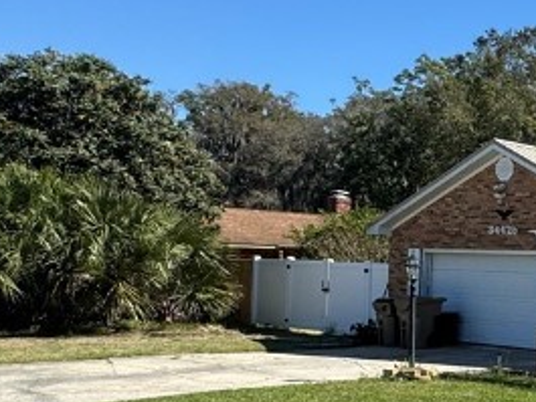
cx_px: 841
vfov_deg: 26.8
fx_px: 837
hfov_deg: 25.1
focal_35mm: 54
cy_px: 283
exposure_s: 1/1637
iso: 50
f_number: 2.2
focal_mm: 2.22
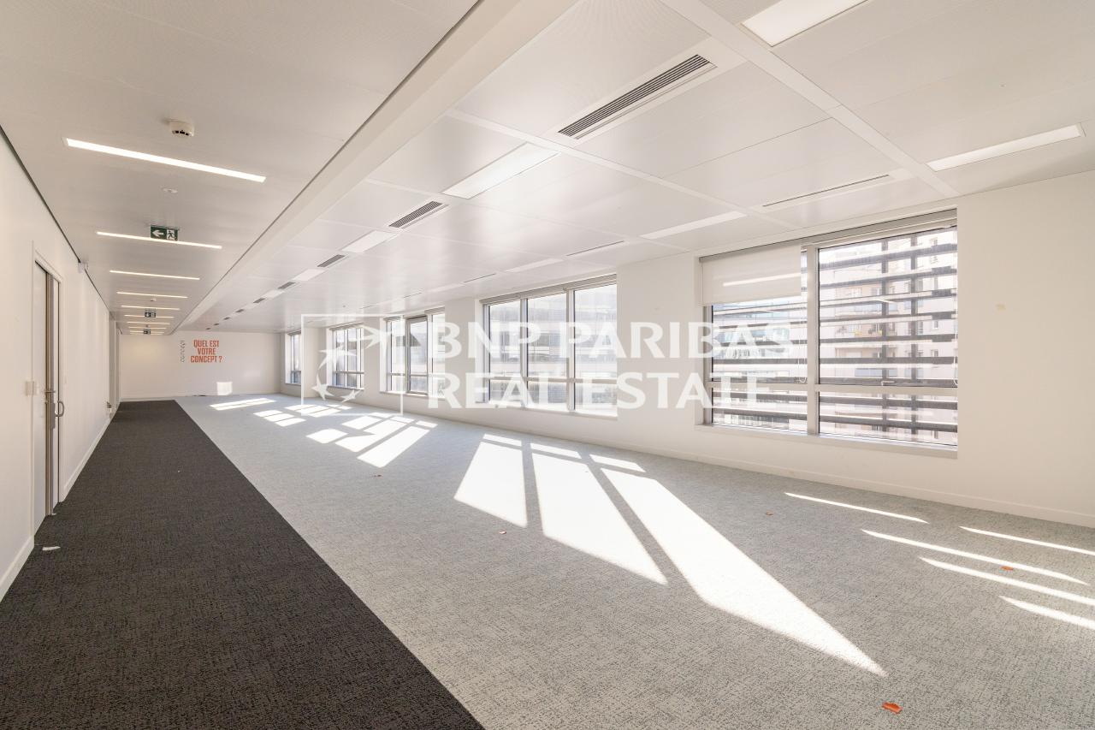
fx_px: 487
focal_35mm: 16
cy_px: 365
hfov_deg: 96.7
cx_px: 548
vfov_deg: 73.7
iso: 640
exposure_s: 1/250
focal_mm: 16
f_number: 10
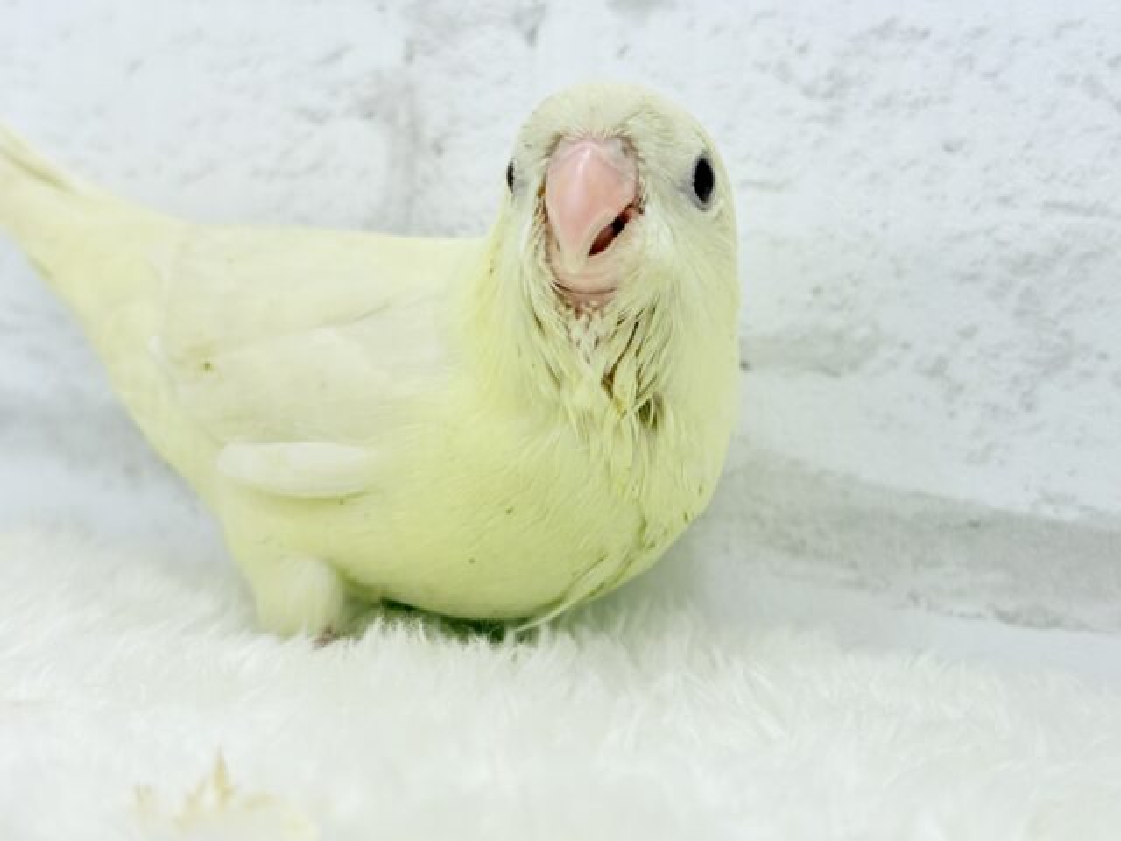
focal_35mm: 52
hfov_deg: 36.8
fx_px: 1684
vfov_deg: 28.0
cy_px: 420
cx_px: 560
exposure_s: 1/100
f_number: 1.6
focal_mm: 5.96
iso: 64
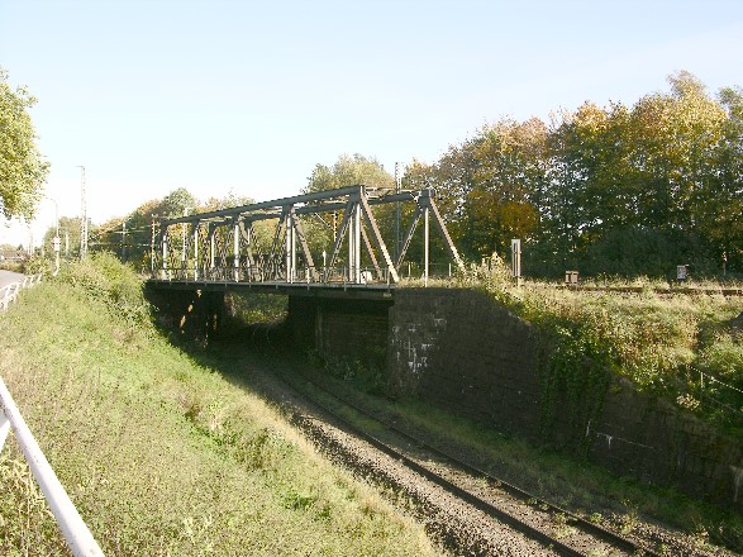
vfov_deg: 40.7
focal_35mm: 35
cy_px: 278
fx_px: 751
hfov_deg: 52.6
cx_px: 372
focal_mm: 8.9
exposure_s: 1/94
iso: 50
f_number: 6.3
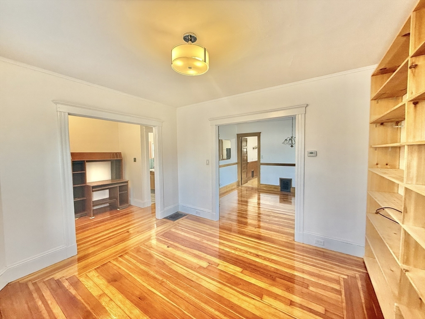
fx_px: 172
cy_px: 160
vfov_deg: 85.7
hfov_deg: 102.1
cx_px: 212
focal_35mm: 14
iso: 200
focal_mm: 2.22
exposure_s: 1/60
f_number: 2.2
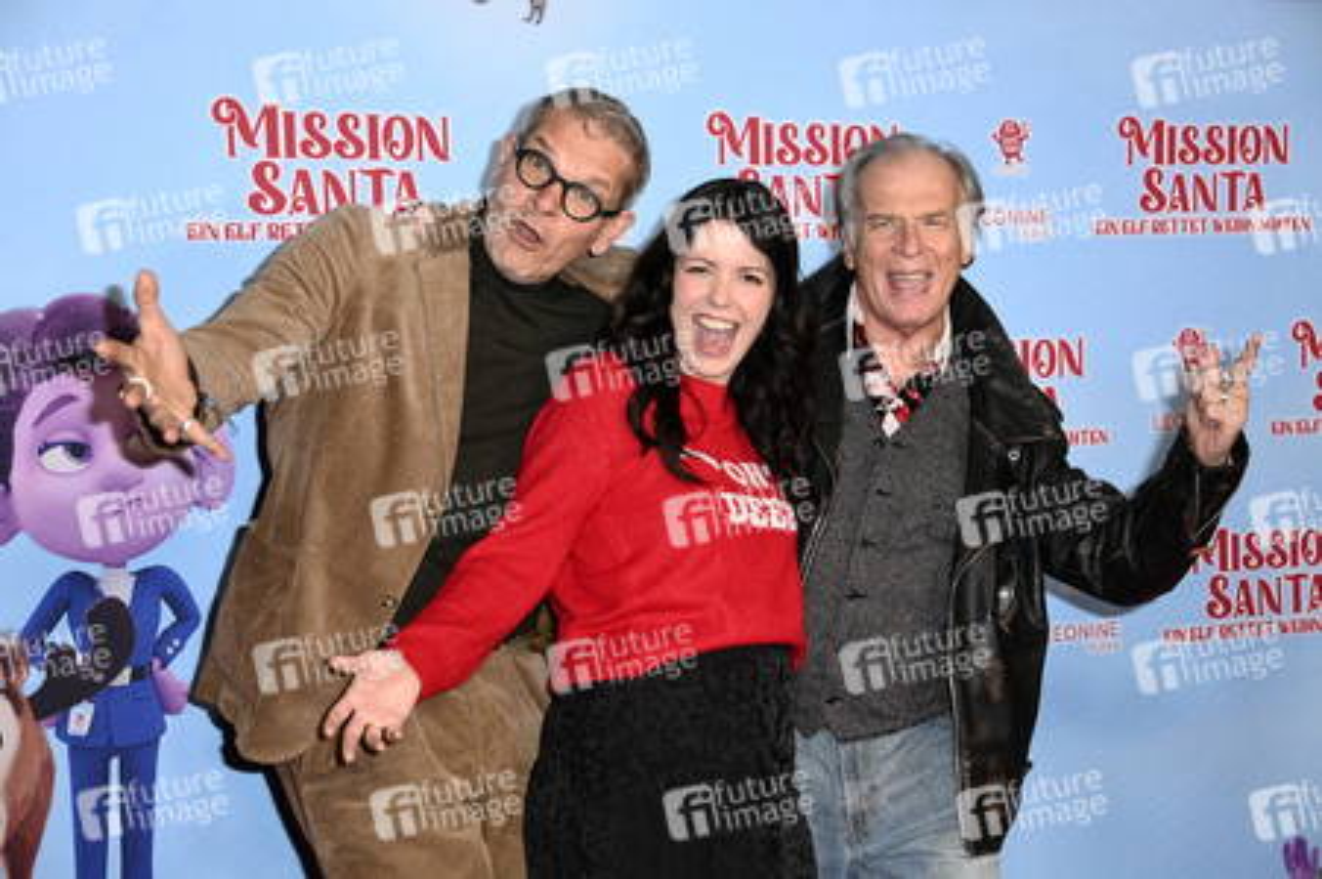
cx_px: 661
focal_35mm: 78
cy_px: 440
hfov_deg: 26.0
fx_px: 2862
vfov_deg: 17.5
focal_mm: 78
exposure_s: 1/250
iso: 1000
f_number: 5.6
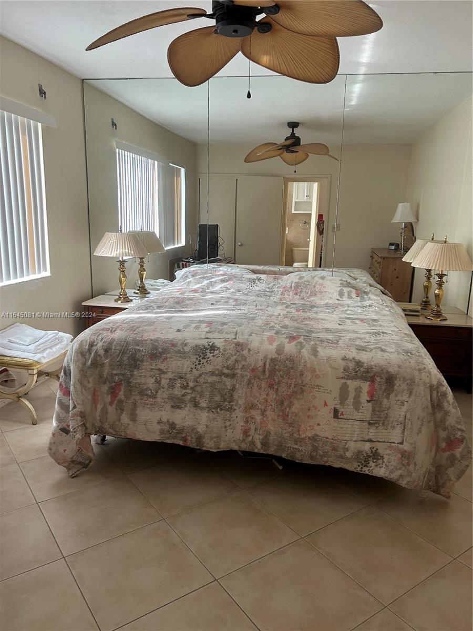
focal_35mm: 26
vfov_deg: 67.3
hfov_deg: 53.1
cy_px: 316
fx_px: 474
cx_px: 236
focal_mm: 5.7
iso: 80
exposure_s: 1/60
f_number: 1.5
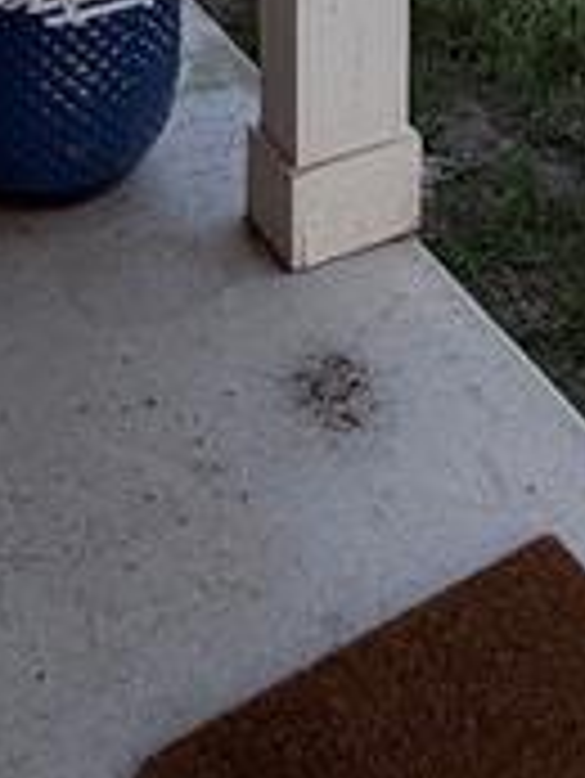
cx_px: 554
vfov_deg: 23.7
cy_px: -432
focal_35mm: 62
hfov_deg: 22.9
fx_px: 1395
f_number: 2.2
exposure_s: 1/770
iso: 32
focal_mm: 2.22
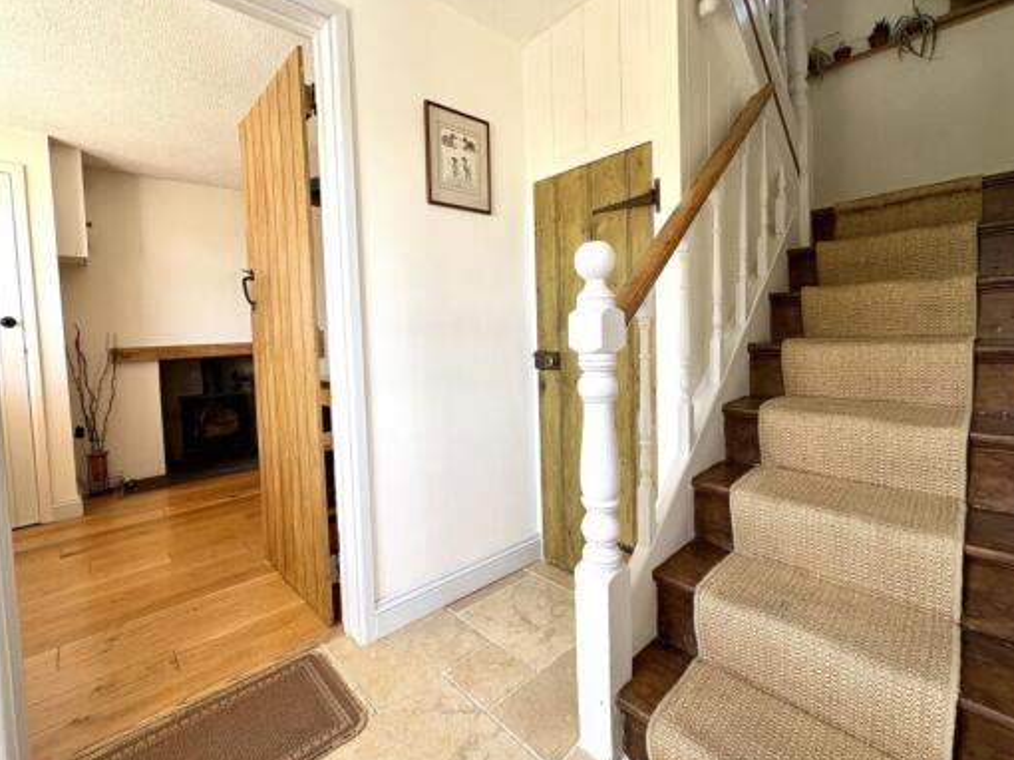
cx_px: 512
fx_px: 468
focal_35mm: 16
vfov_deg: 77.9
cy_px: 353
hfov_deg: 94.5
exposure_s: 1/99
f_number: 2.2
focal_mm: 2.22
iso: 100
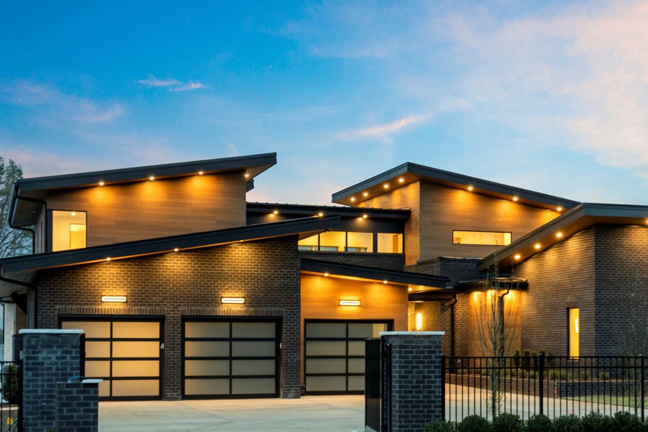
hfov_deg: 35.0
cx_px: 358
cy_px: 286
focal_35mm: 57
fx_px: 1026
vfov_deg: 23.7
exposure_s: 1/2
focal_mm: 39
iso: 400
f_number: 8
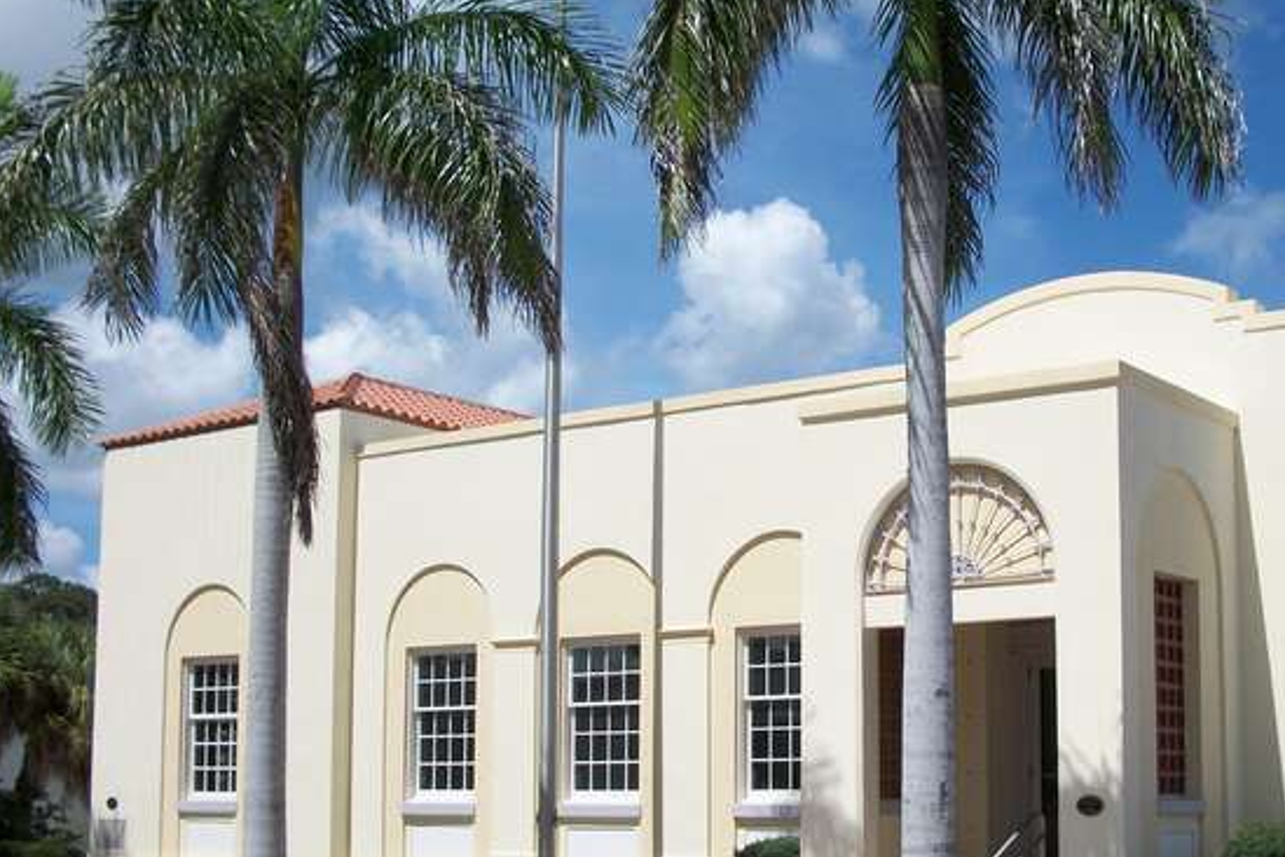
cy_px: 529
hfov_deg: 37.3
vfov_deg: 25.5
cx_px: 798
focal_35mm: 53
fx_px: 1892
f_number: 8.8
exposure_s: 1/320
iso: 80
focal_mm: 6.3
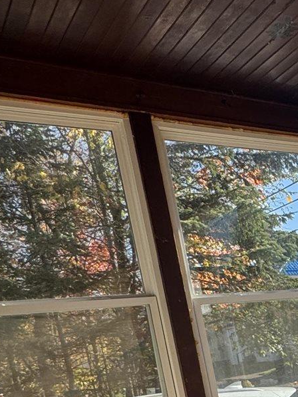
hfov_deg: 19.6
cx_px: 545
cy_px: 398
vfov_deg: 32.6
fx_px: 620
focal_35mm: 54
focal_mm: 2.22
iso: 40
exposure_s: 1/734
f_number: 2.2
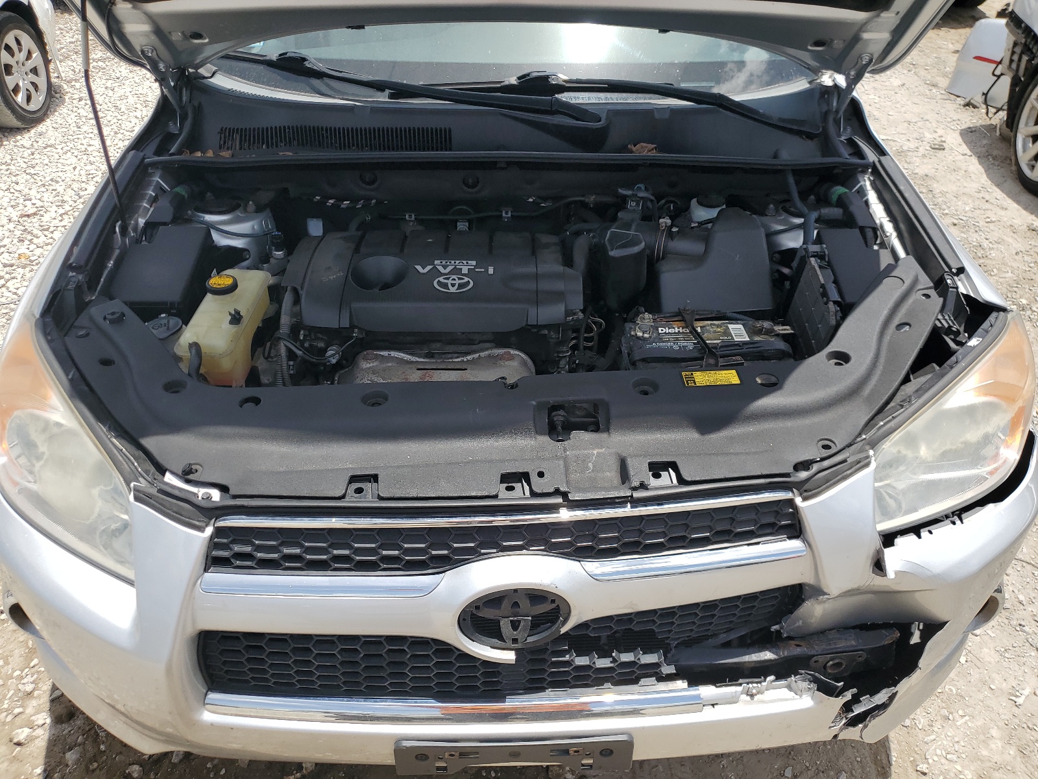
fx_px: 780
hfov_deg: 67.3
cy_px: 390
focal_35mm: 26
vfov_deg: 53.1
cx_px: 519
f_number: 1.5
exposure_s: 1/3333
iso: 50
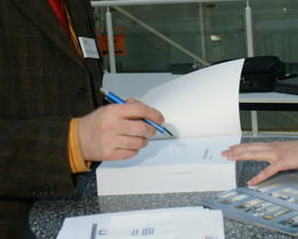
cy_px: 63
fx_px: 715
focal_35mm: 81
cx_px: 219
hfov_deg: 23.3
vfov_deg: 18.9
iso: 500
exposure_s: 1/60
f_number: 5.6
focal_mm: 24
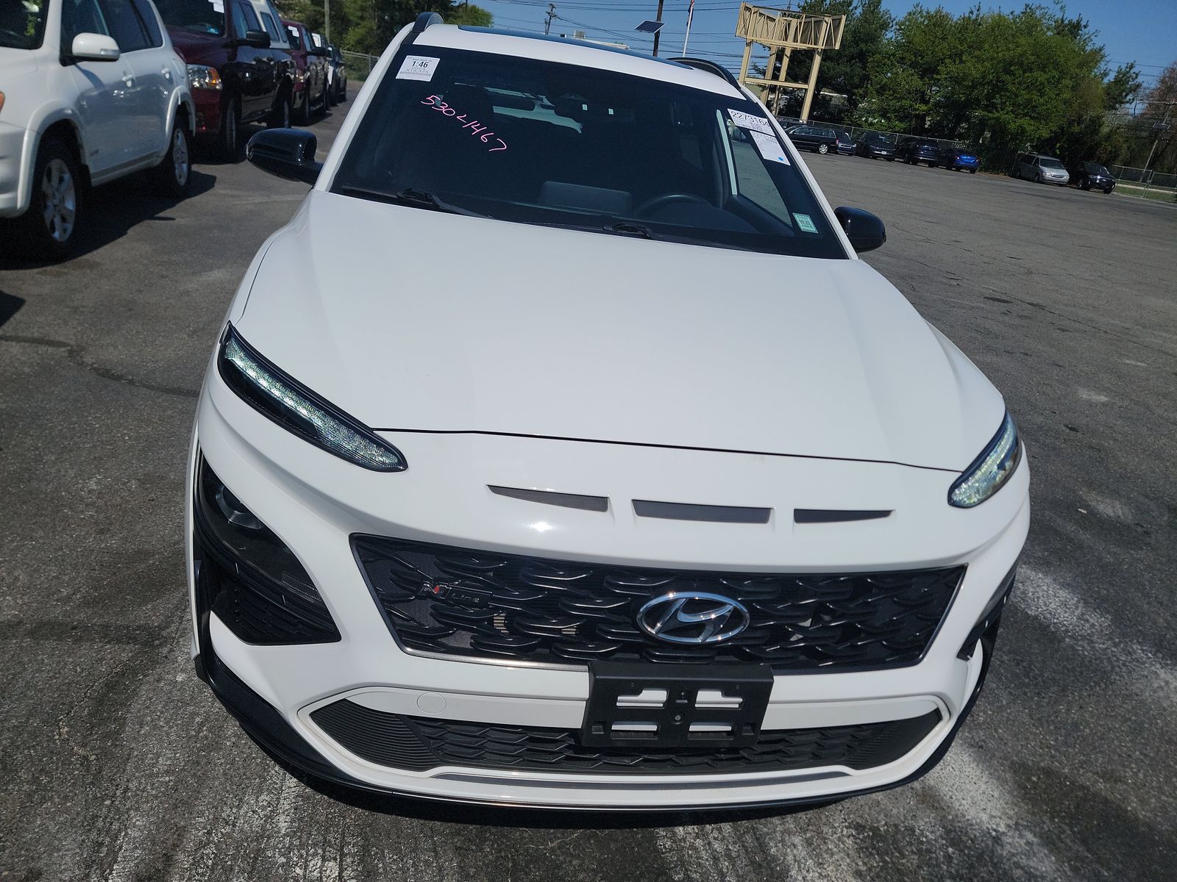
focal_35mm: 24
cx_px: 588
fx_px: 816
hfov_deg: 71.6
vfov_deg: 56.8
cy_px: 441
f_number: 1.8
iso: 50
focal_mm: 6.7
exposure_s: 1/3773
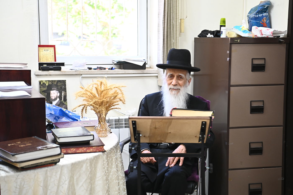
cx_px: 146
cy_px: 98
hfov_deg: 28.9
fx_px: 569
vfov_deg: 19.4
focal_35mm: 70
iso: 1000
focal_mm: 70
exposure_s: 1/160
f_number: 4
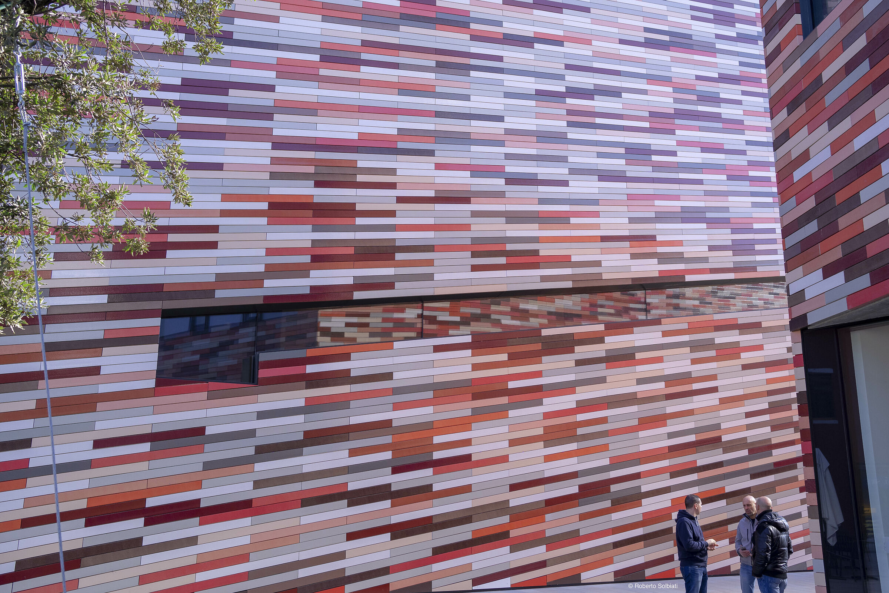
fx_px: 864
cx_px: 444
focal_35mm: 35
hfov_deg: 54.4
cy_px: 296
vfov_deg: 37.9
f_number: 4
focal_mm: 23
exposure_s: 1/500
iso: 200
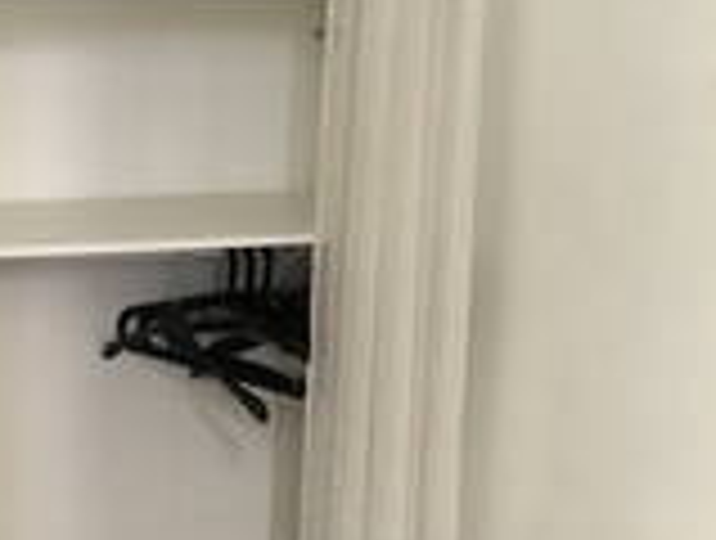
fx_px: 1451
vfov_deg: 21.0
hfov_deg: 25.6
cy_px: 194
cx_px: -77
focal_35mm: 70
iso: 200
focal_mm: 3.3
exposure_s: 1/33
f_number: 2.4
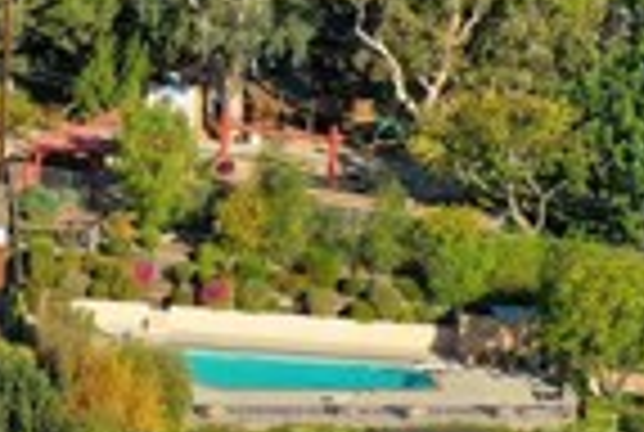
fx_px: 2241
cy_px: 241
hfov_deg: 14.5
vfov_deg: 11.0
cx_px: -491
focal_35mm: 125
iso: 100
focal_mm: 10.26
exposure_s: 1/50
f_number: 4.5
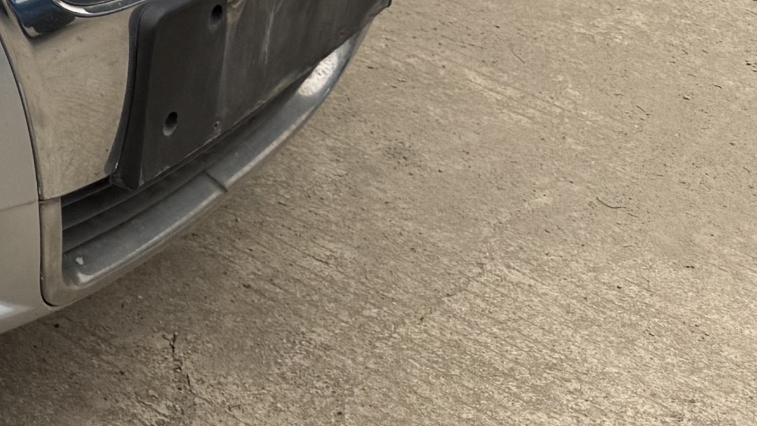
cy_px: -467
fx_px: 2429
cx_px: -870
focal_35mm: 121
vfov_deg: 9.3
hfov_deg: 14.1
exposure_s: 1/715
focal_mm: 6.76
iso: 80
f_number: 1.78
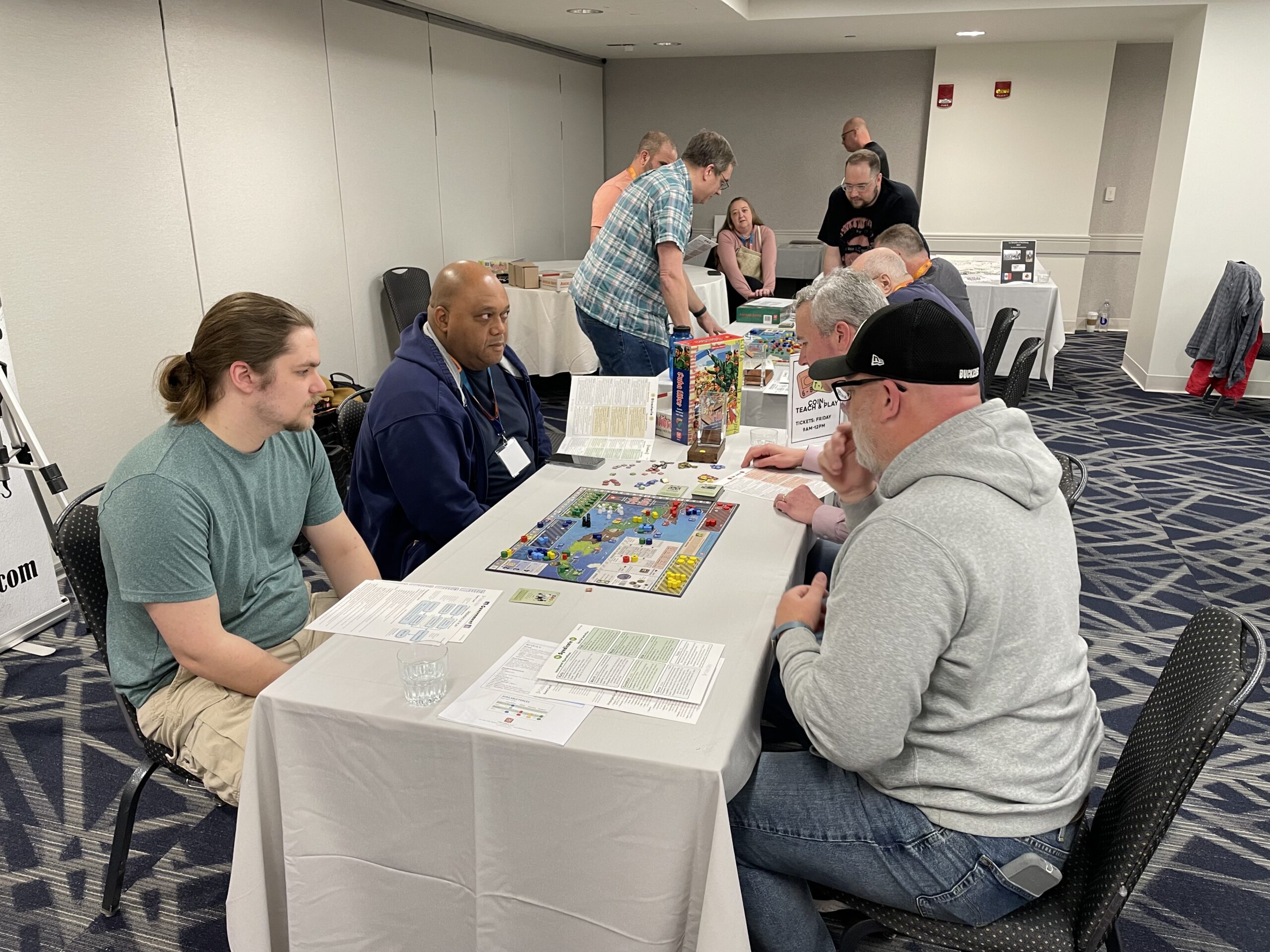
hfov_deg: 67.3
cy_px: 476
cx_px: 635
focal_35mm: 26
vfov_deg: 53.1
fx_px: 954
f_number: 1.6
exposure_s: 1/60
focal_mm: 4.2
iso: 100
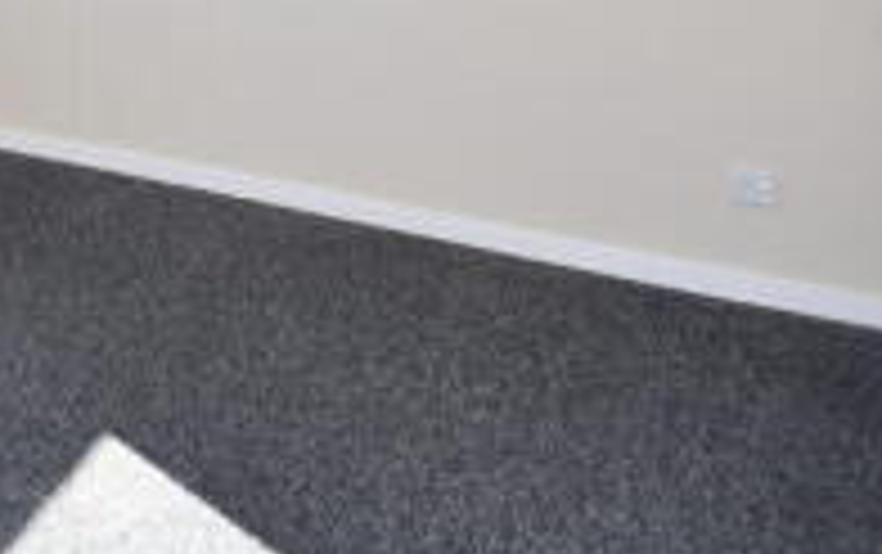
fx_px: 1227
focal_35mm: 51
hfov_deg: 30.2
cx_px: -299
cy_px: -250
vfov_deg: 21.7
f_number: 6.3
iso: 400
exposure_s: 1/160
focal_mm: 10
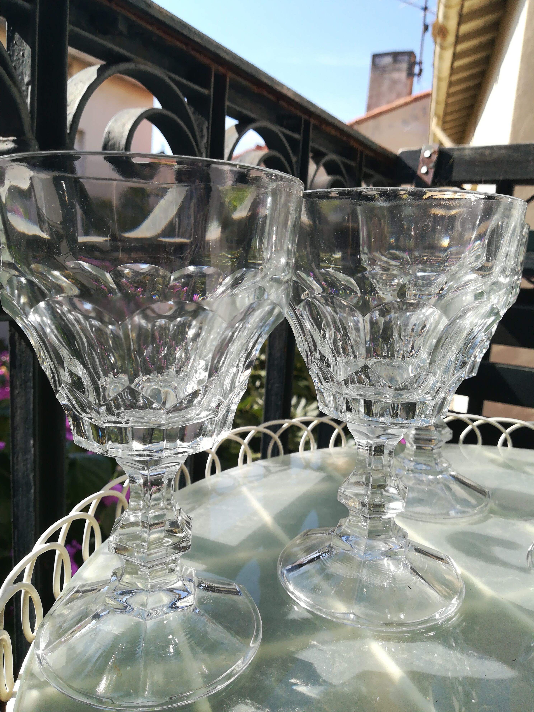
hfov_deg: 53.1
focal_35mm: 26
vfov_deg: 67.3
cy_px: 356
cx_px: 267
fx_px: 535
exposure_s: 1/601
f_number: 2.2
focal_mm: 3.83
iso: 50
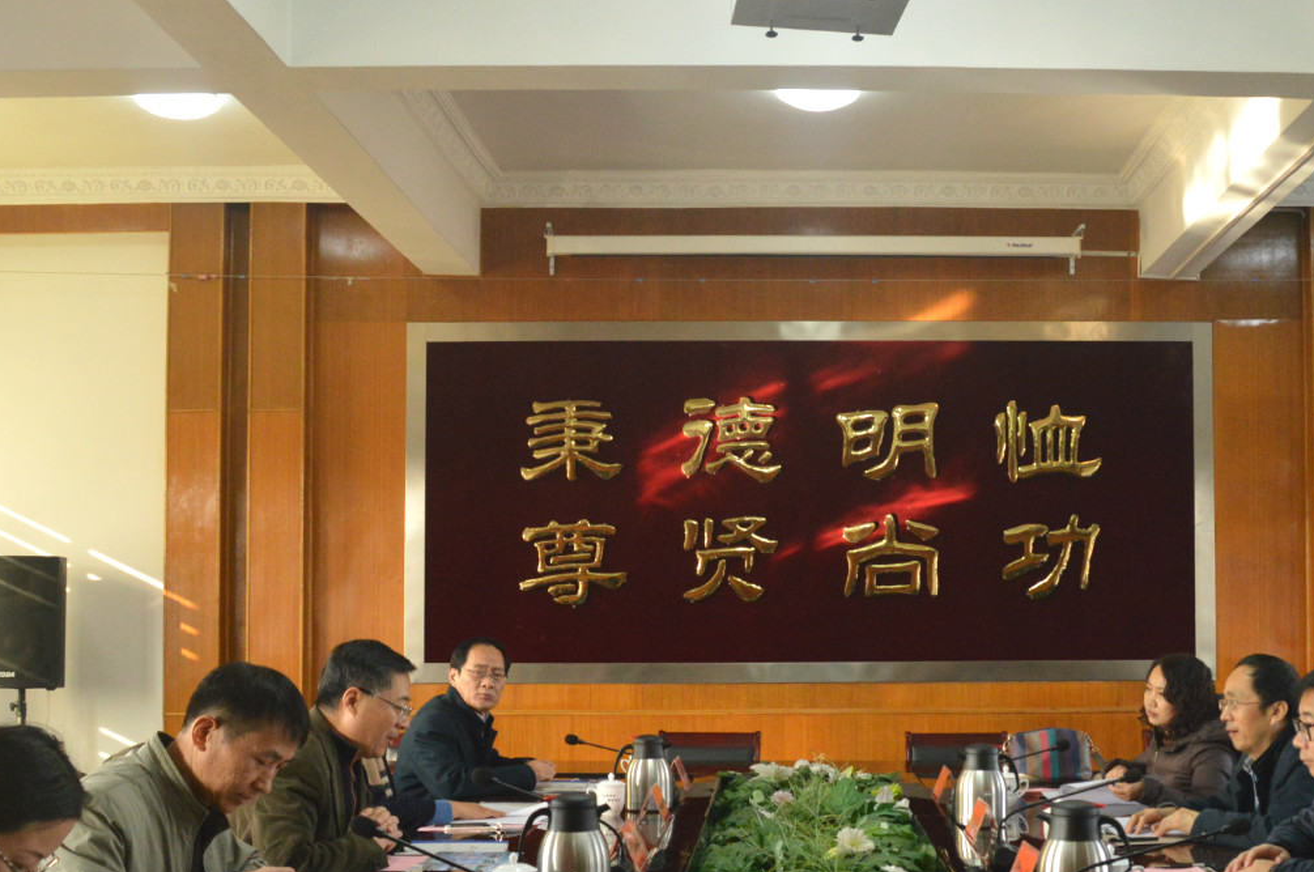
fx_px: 1567
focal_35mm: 43
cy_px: 599
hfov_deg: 45.0
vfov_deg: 30.8
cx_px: 851
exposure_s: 1/125
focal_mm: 18
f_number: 5.6
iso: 1600
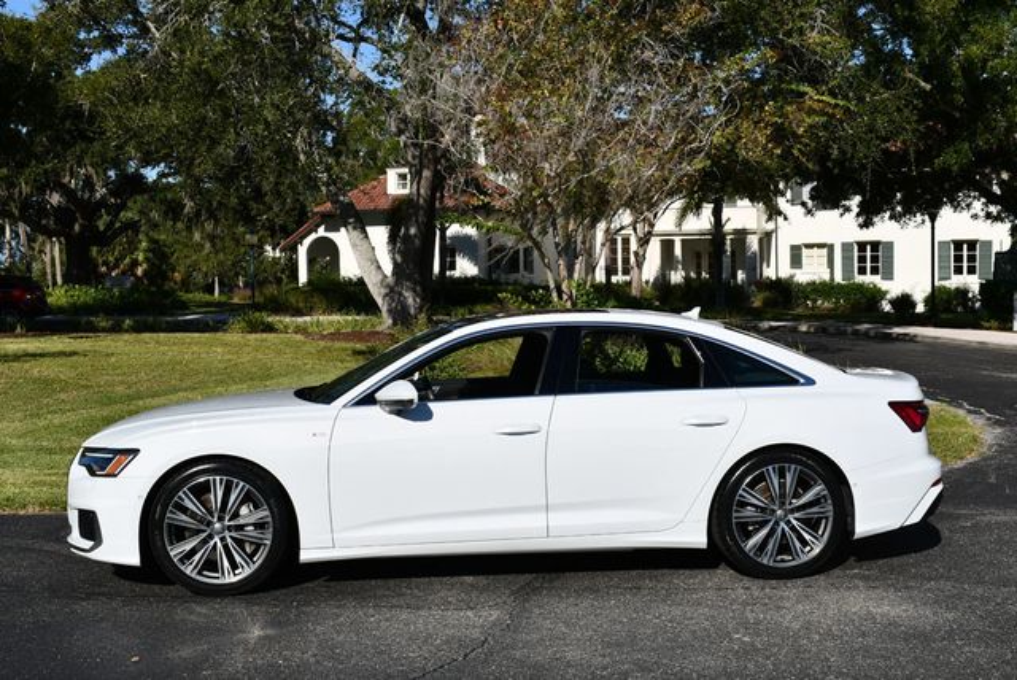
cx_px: 508
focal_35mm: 44
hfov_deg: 44.5
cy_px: 340
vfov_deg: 30.6
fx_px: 1244
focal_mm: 22
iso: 100
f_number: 10
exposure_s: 1/400
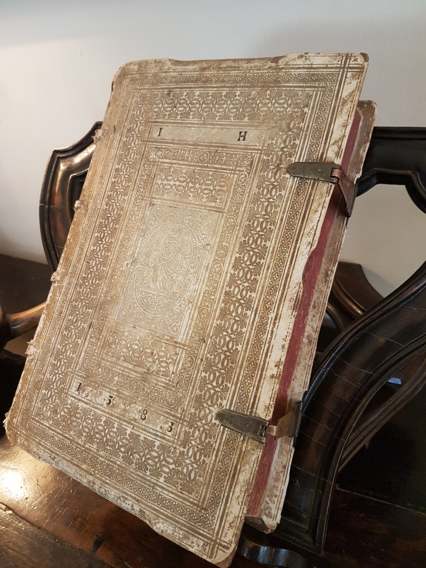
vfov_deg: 67.3
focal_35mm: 26
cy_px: 284
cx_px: 213
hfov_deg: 53.1
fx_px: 427
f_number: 1.7
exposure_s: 1/25
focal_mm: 4.2
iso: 200
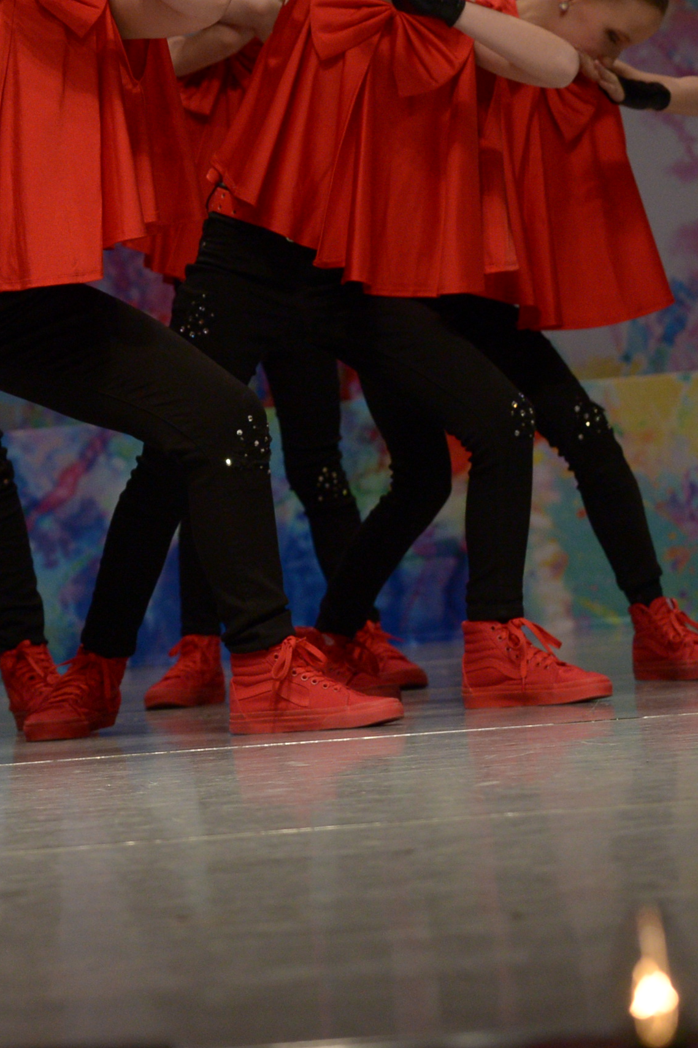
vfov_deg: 11.1
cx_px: -548
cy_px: 229
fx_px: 5380
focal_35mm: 185
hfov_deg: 7.2
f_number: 5
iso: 1600
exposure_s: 1/1000
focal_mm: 70
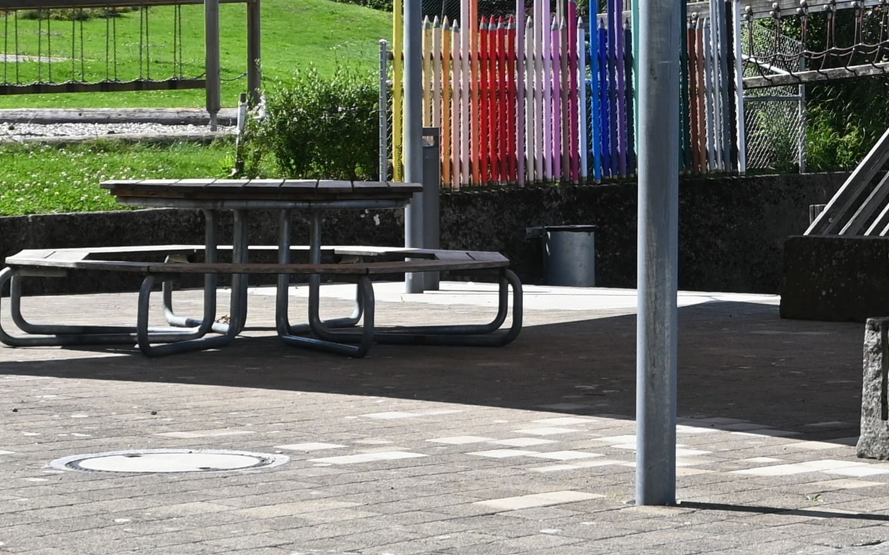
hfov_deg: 15.9
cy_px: -124
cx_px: 857
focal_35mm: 129
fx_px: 3122
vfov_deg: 10.0
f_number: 6.3
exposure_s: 1/320
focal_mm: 22.5
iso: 100
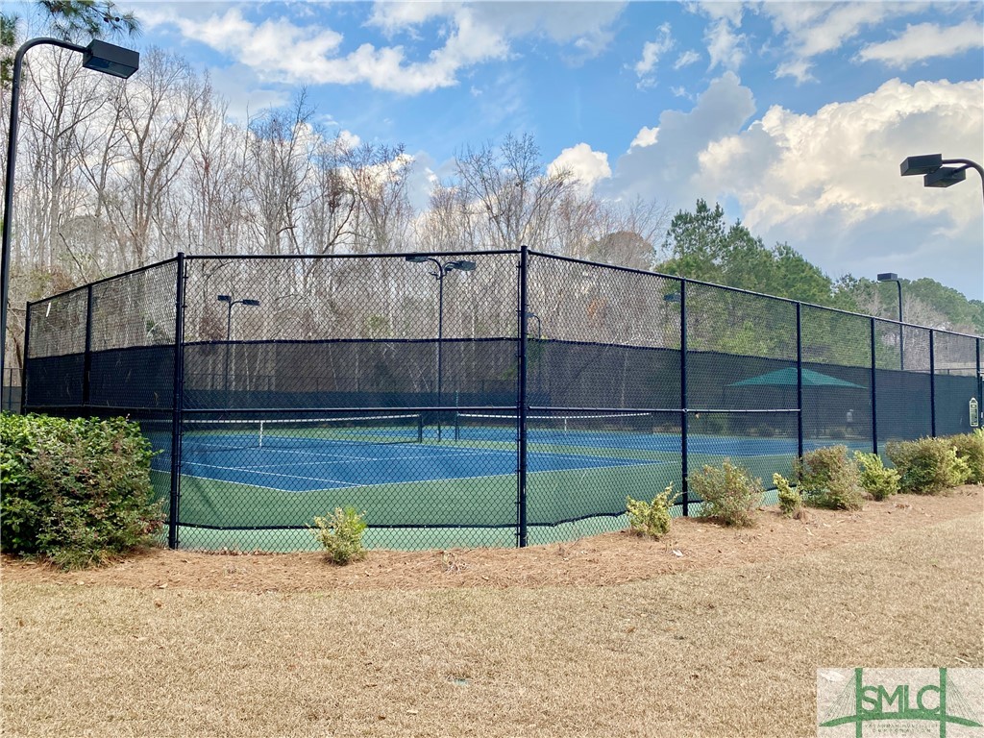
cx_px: 492
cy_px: 369
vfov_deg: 53.1
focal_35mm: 26
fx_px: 739
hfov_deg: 67.3
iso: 32
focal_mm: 4.25
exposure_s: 1/1147
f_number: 1.8
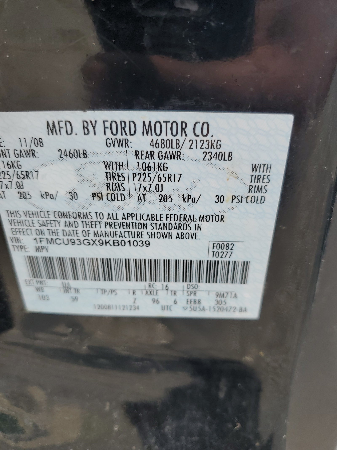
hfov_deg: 53.1
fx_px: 337
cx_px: 168
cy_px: 225
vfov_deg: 67.3
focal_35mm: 26
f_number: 1.5
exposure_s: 1/417
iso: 50
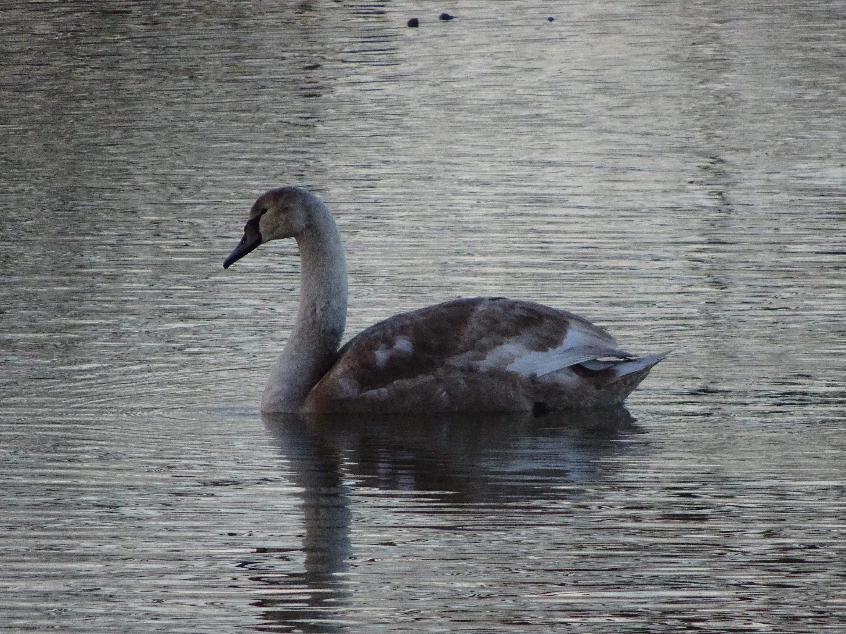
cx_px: 423
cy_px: 317
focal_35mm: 718
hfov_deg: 2.8
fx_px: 17548
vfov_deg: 2.1
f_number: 6.3
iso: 400
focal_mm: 122.7
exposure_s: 1/250
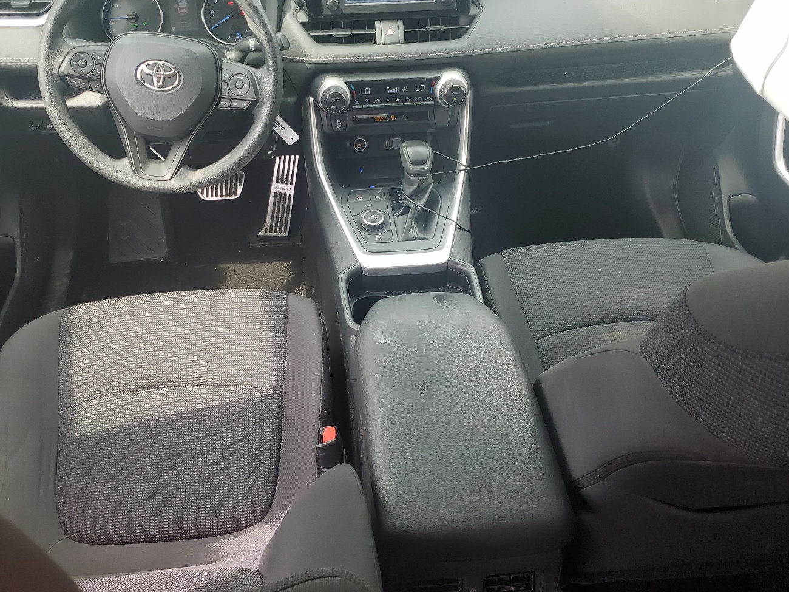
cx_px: 340
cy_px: 247
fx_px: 729
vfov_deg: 44.0
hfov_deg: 56.6
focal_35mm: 32
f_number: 1.5
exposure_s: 1/294
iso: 50
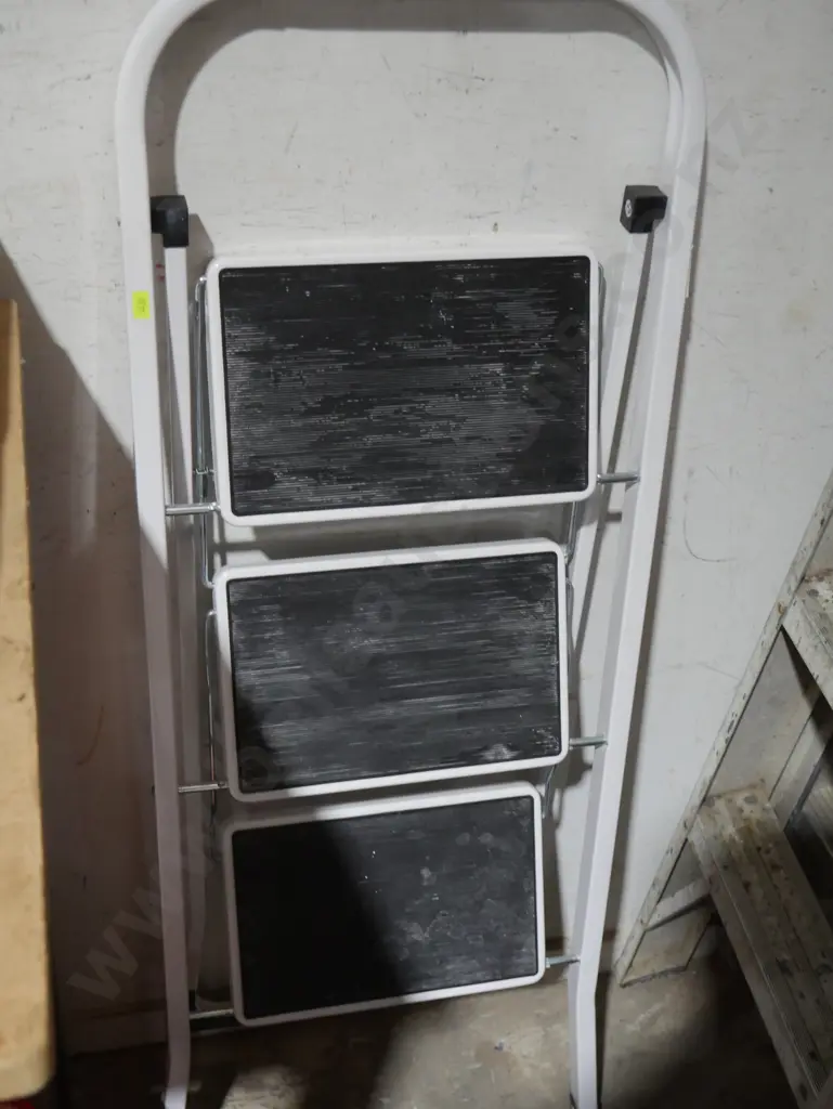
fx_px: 1411
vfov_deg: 42.9
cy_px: 554
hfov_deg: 32.9
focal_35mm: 44
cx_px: 416
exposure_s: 1/60
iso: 1250
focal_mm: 22
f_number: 4.7
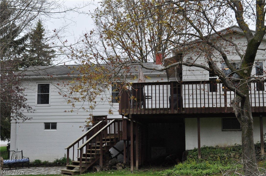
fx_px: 376
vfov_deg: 26.4
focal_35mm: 51
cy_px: 88
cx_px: 133
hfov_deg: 38.9
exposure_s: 1/1600
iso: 1250
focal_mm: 34
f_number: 8
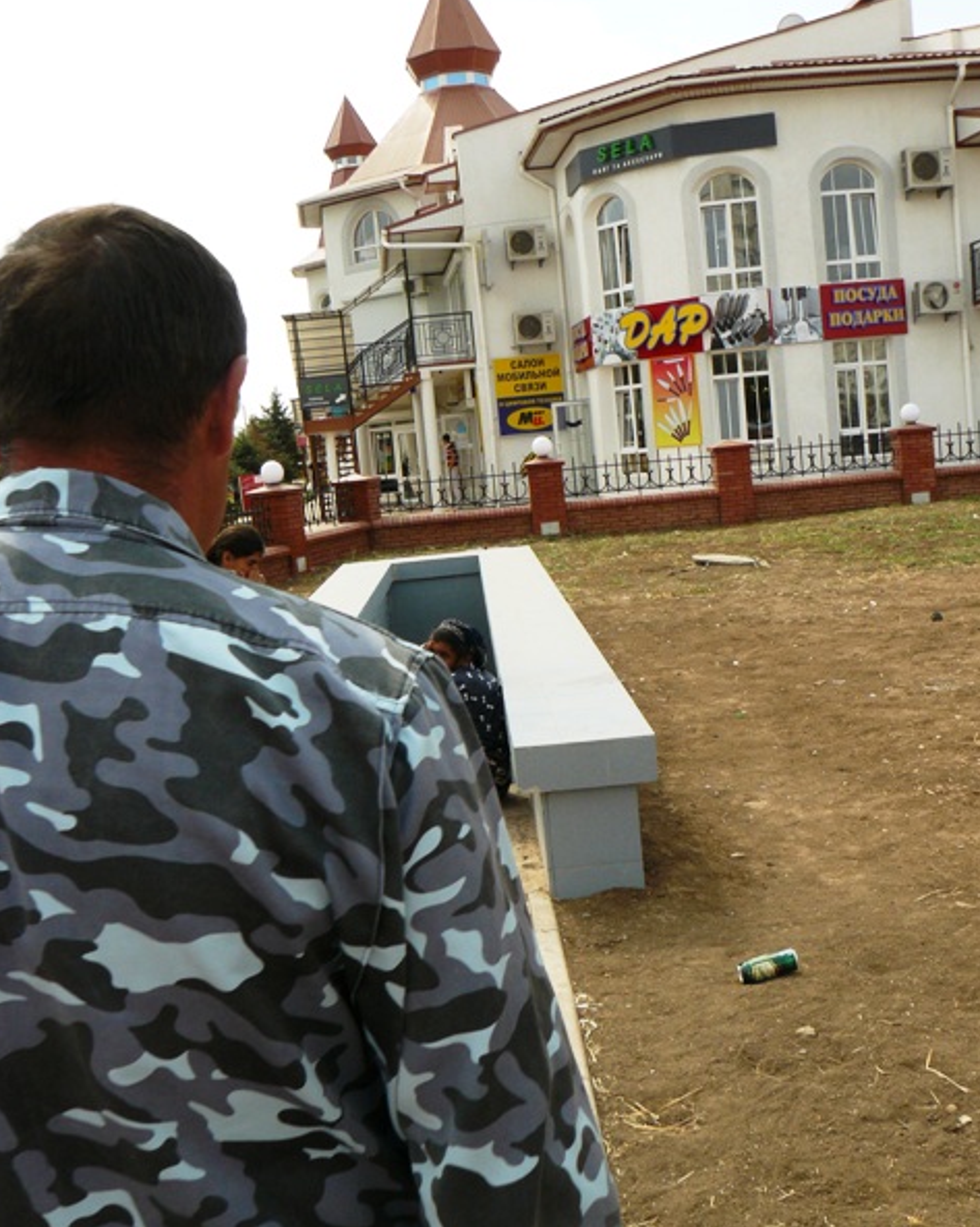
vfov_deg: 48.0
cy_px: 632
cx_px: 491
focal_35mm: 38
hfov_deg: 39.1
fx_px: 1379
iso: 100
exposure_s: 1/400
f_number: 5.6
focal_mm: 6
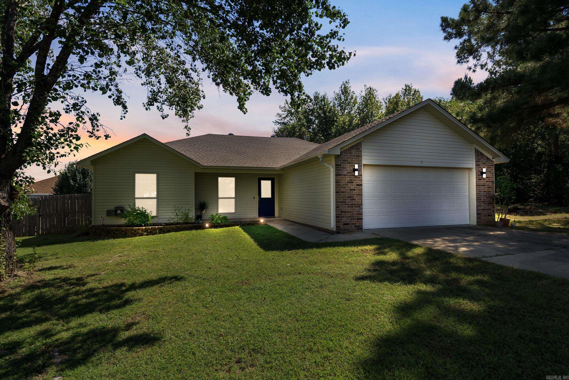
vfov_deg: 67.5
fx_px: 285
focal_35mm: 18
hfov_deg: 90.0
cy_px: 190
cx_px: 284
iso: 250
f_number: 9
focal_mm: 18
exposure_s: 1/200
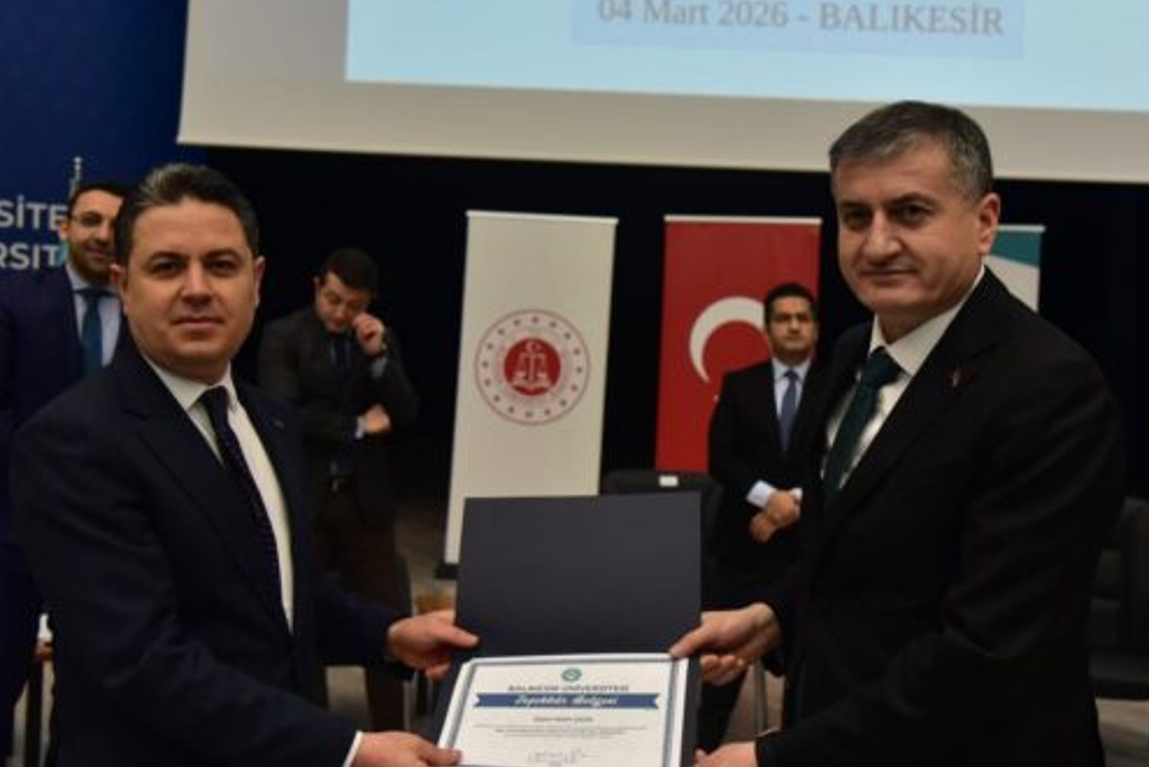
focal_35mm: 43
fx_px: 1373
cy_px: 352
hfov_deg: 45.3
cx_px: 647
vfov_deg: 31.2
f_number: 4
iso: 3200
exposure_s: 1/320
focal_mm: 32
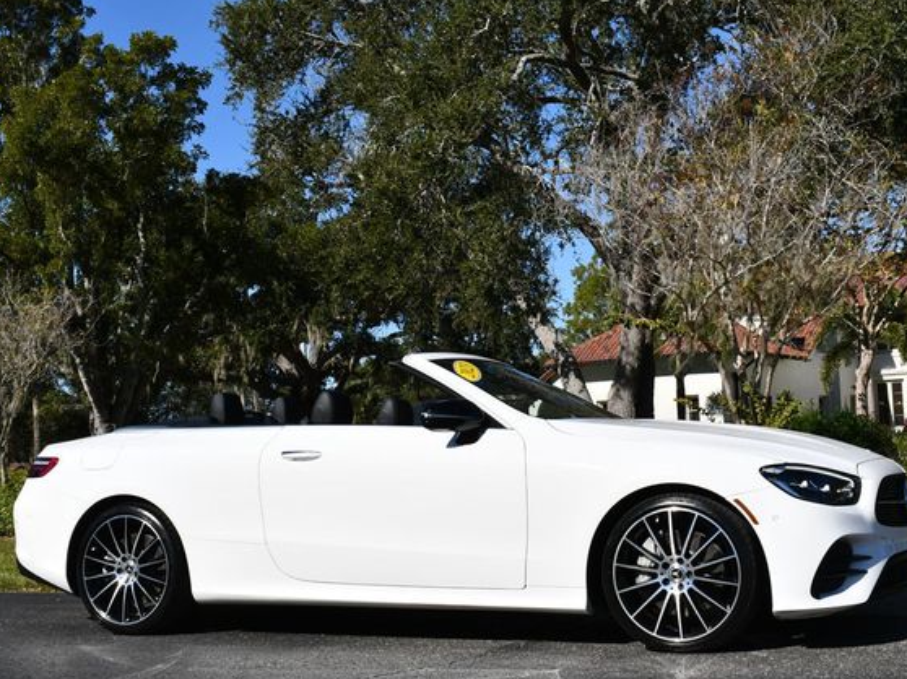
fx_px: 1388
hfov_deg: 36.2
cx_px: 478
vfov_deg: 27.5
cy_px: 343
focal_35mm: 53
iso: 100
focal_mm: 24
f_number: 9
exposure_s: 1/320
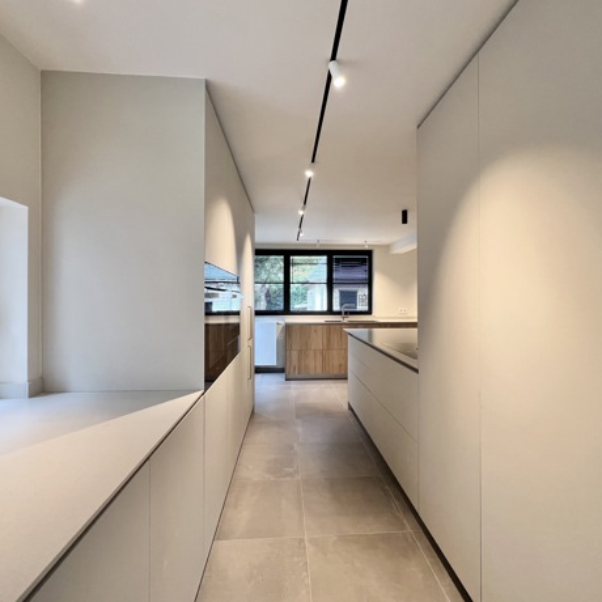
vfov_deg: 87.4
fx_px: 315
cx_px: 308
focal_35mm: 16
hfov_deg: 87.4
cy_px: 297
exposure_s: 1/99
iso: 125
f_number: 1.8
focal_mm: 1.57
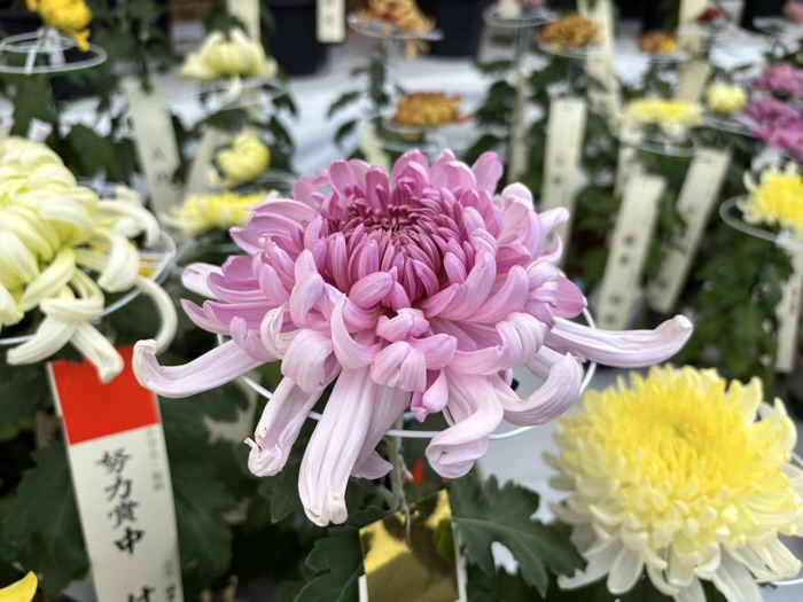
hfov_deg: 67.3
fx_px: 603
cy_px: 301
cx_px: 402
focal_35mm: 26
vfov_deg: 53.1
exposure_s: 1/887
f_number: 1.6
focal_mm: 5.96
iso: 50
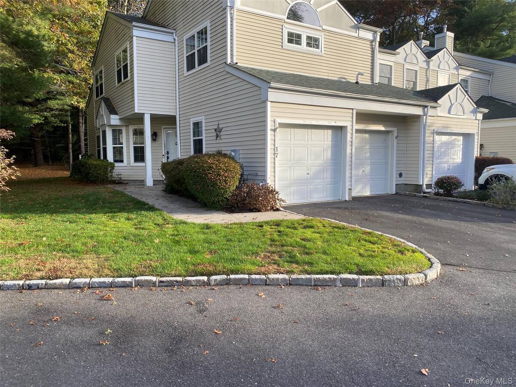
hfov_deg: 67.3
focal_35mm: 26
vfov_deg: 53.1
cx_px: 258
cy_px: 194
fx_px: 388
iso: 32
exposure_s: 1/616
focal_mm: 4.25
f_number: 1.8
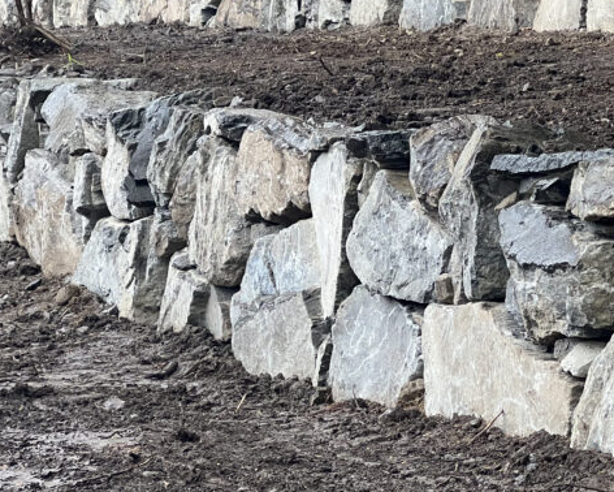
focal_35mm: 163
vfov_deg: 9.5
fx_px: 2963
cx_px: 442
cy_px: 190
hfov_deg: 11.8
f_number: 2.8
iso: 100
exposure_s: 1/99
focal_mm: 9
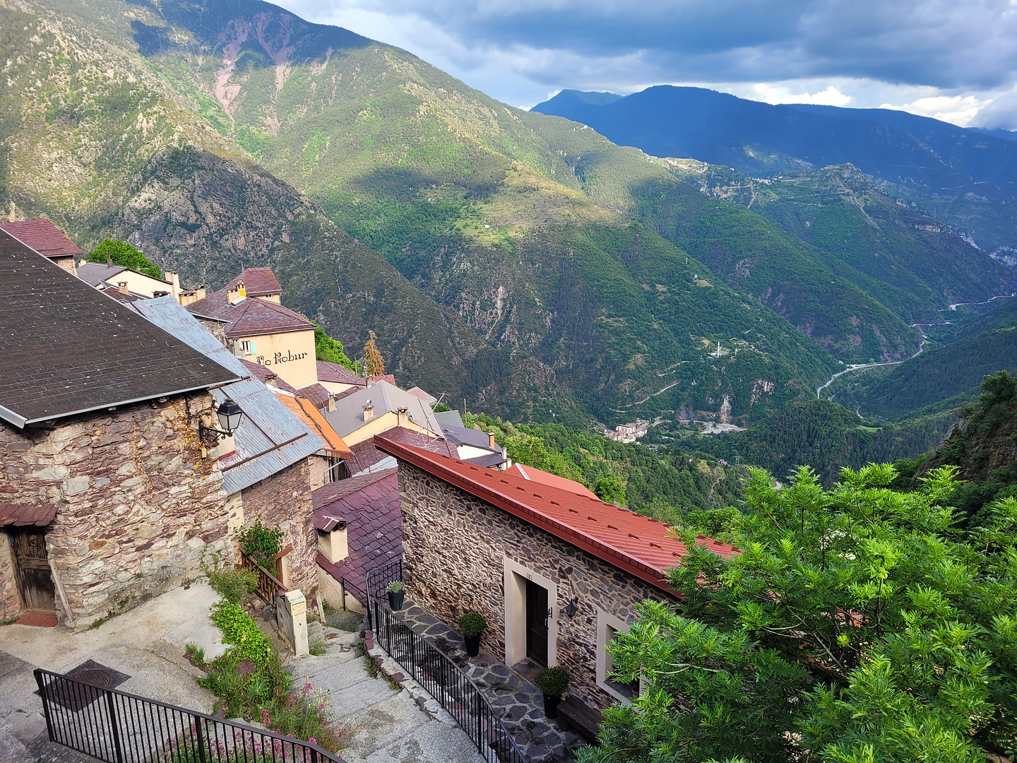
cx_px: 508
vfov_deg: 53.1
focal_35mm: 26
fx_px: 764
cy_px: 382
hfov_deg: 67.3
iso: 40
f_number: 1.8
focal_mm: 5.4
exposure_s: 1/717
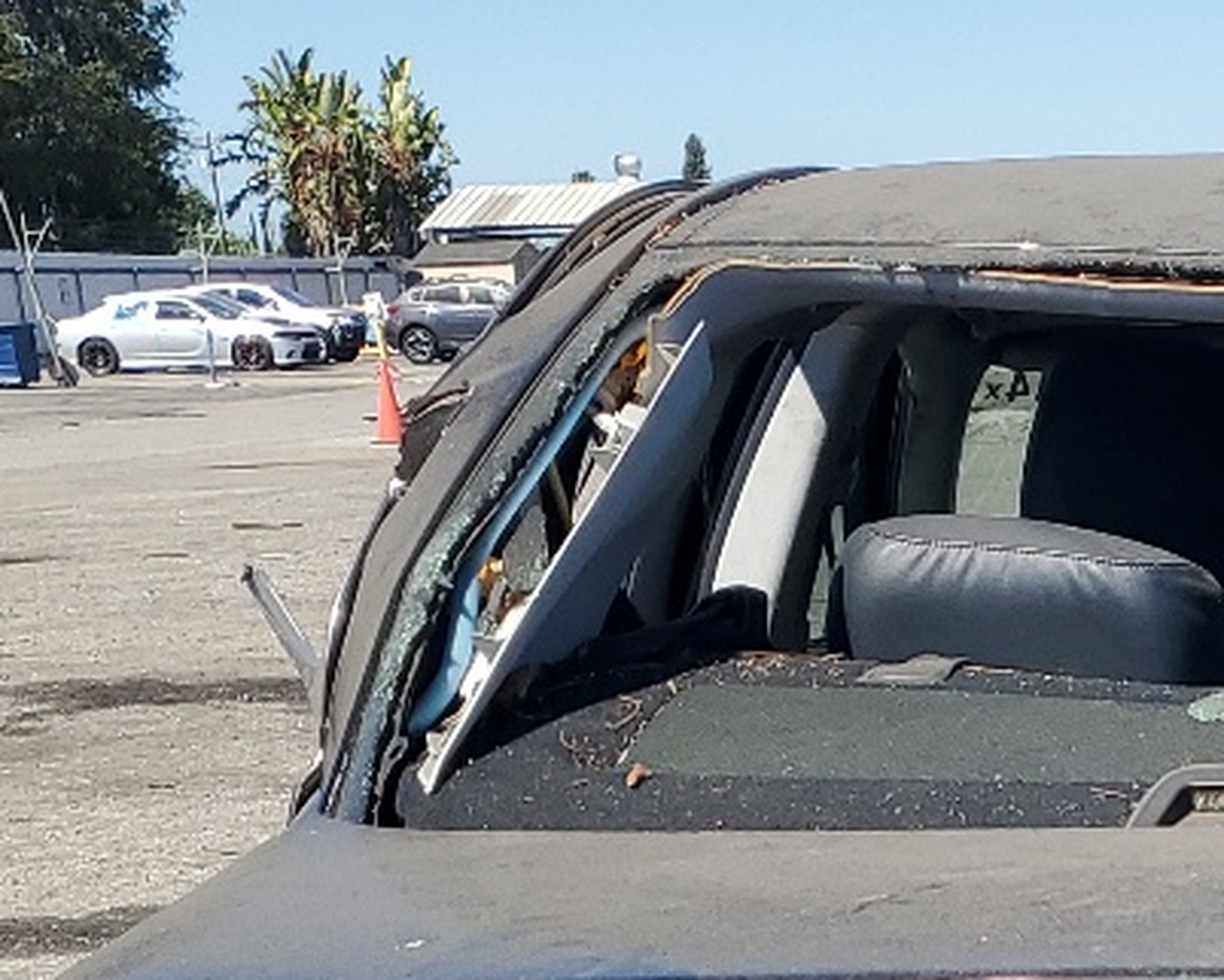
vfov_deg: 14.0
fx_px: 3661
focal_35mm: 101
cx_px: 1571
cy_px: 1595
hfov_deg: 17.8
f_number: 1.5
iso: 50
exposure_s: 1/2500
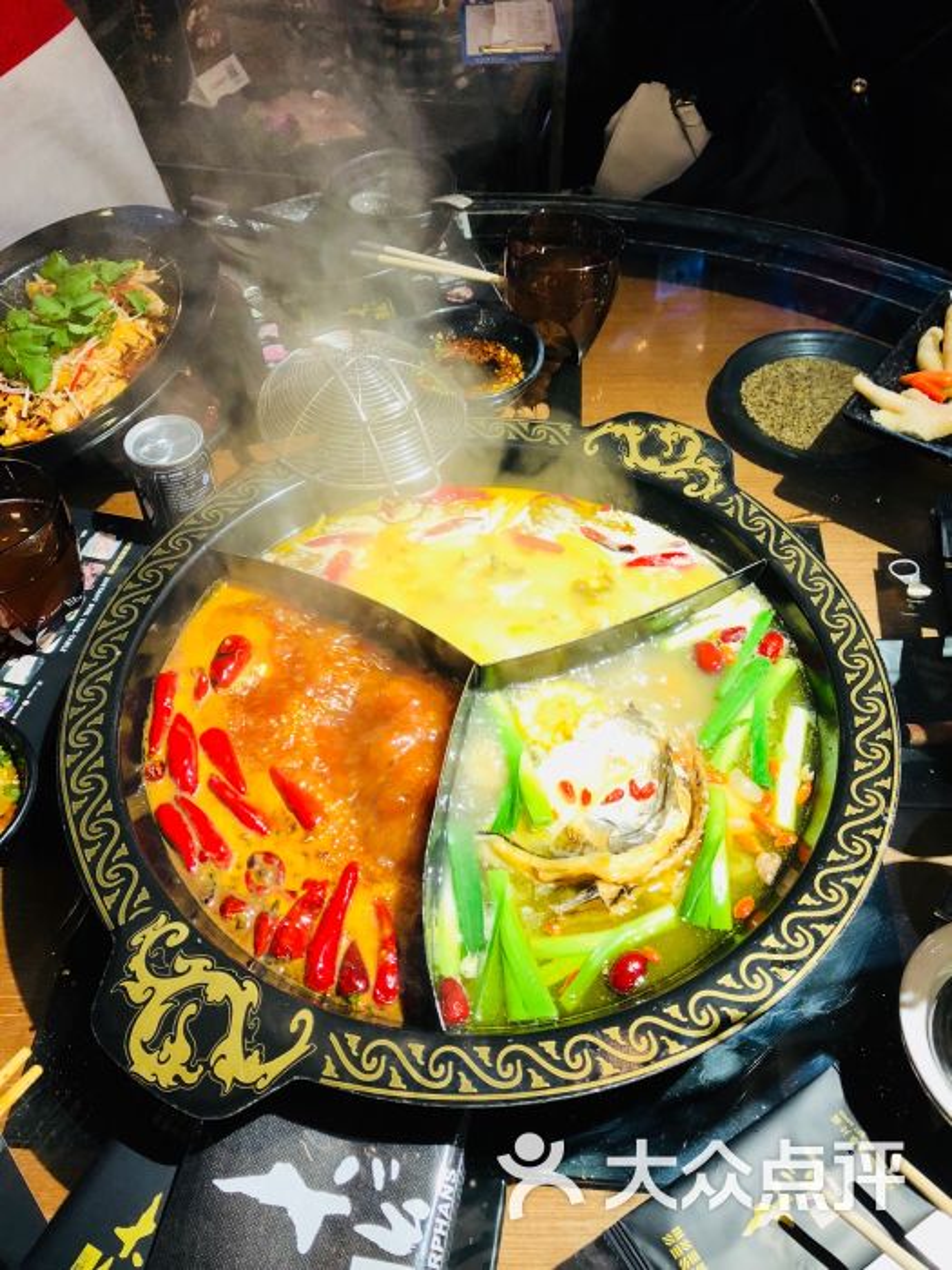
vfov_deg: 63.4
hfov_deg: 49.7
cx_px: 476
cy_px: 635
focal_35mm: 28
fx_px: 1027
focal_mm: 3.99
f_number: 1.8
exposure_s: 1/25
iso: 40
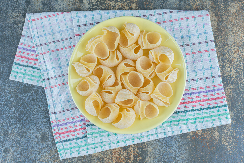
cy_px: 82
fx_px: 508
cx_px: 122
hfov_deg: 27.0
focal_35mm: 75
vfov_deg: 18.2
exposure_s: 1/125
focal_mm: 50
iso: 100
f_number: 8
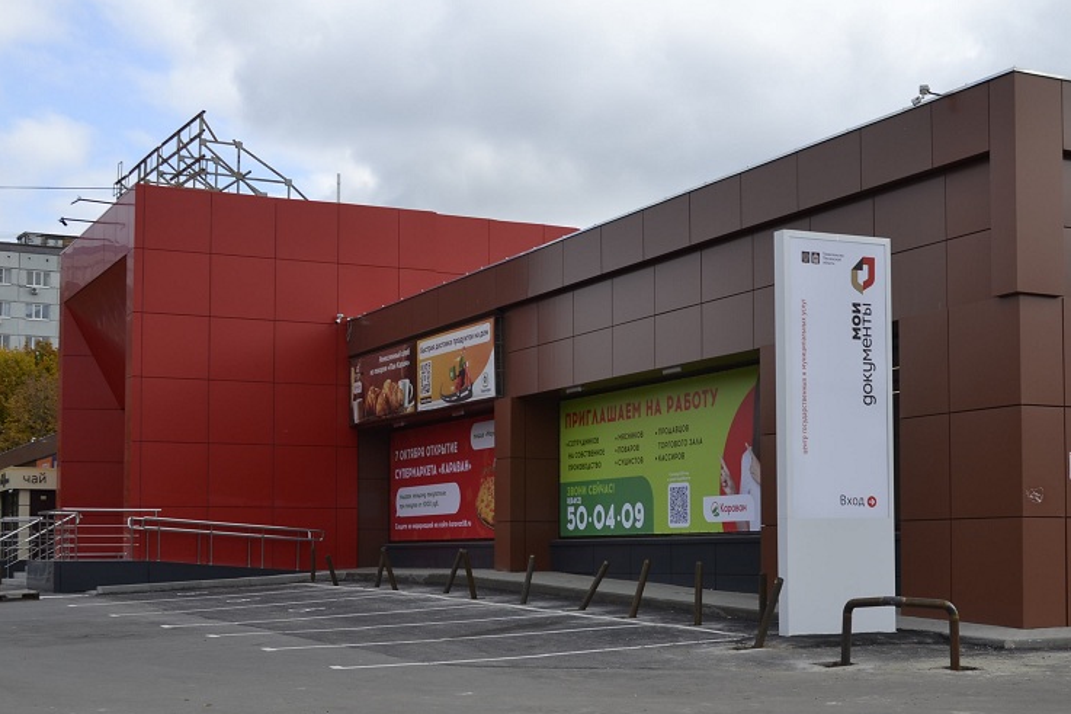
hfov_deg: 34.9
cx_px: 666
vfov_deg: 23.7
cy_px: 458
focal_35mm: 57
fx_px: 1695
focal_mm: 28
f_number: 7.1
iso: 100
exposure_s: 1/200
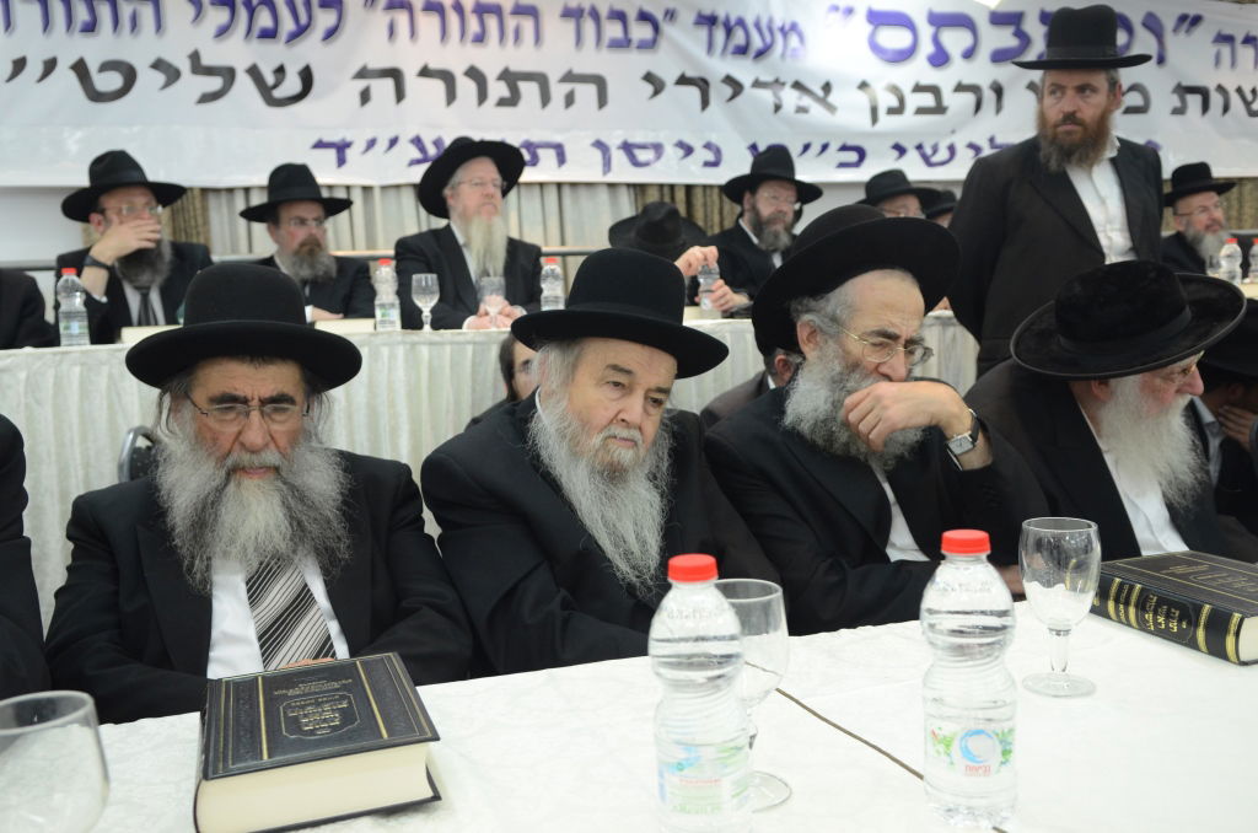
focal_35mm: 33
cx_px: 629
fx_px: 1151
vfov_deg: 39.8
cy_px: 416
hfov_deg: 57.3
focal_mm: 22
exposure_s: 1/125
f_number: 3.5
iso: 1250
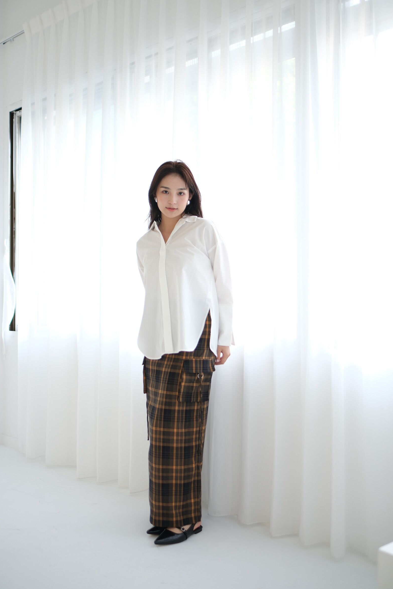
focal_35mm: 36
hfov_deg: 36.9
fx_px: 589
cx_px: 192
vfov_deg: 53.1
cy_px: 291
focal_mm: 23
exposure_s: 1/125
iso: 160
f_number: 1.4
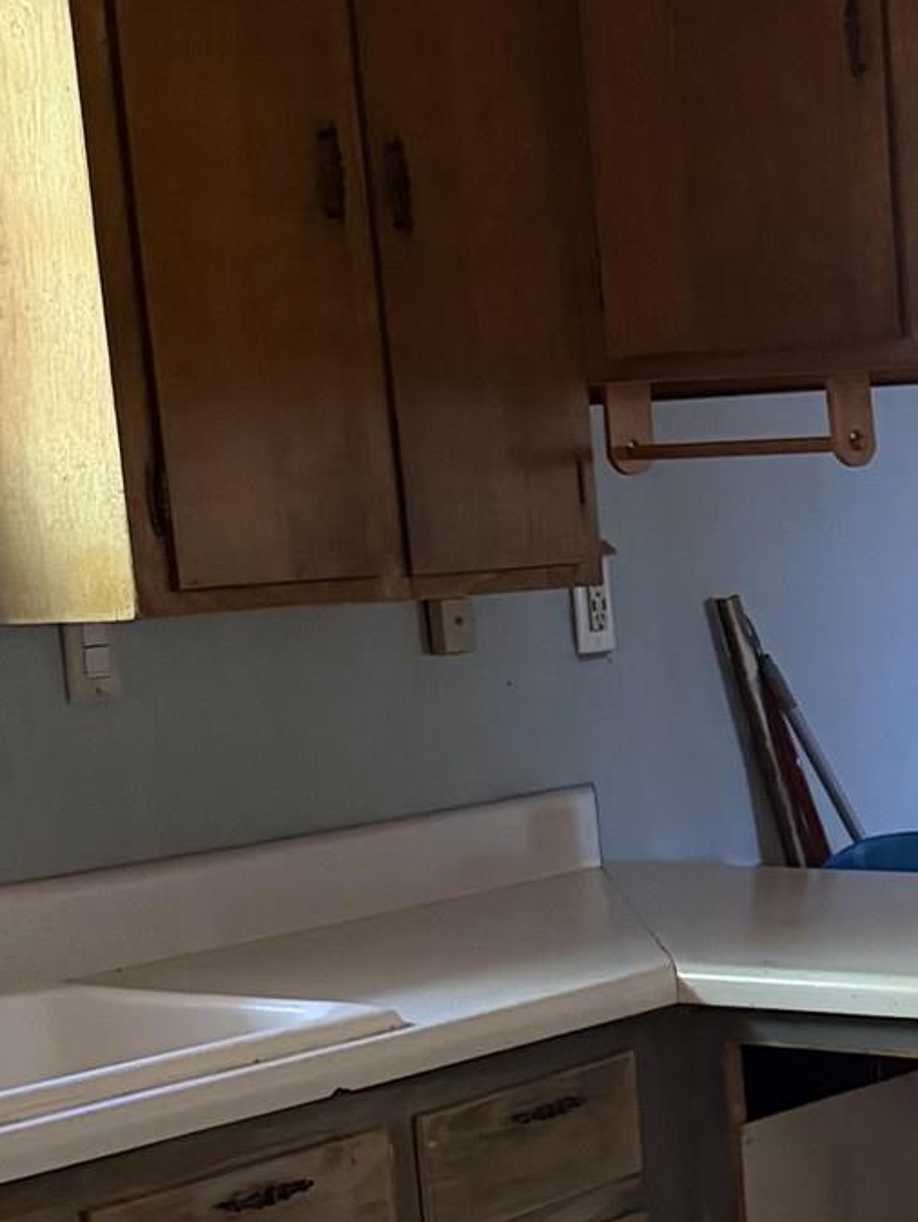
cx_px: 1011
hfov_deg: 17.4
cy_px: 1072
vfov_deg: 23.3
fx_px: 2898
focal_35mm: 82
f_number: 1.78
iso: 1000
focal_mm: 6.76
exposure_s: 1/36
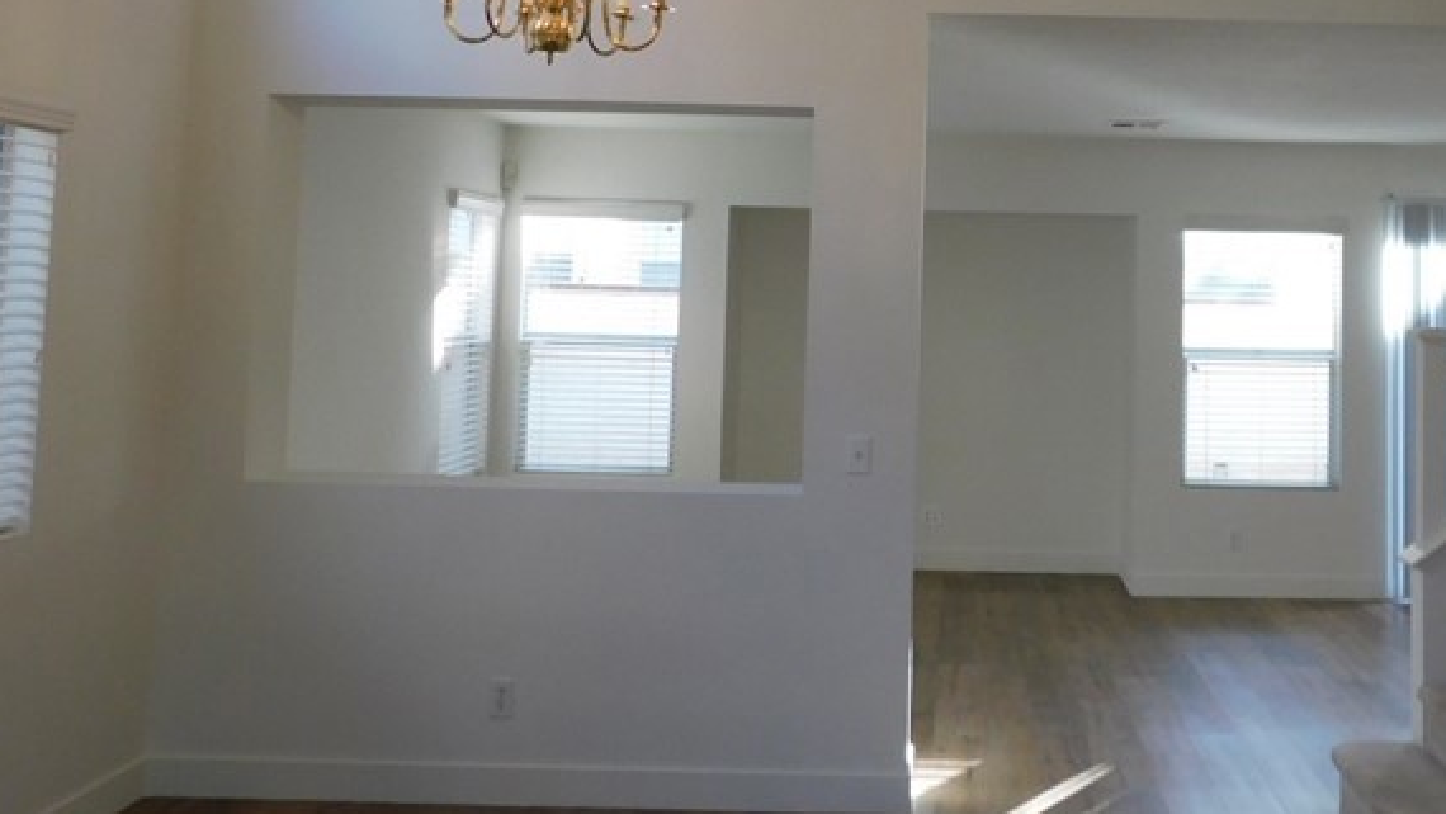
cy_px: 147
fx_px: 1726
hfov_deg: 44.8
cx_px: 967
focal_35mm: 45
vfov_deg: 26.0
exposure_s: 1/80
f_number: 3
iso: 125
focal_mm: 4
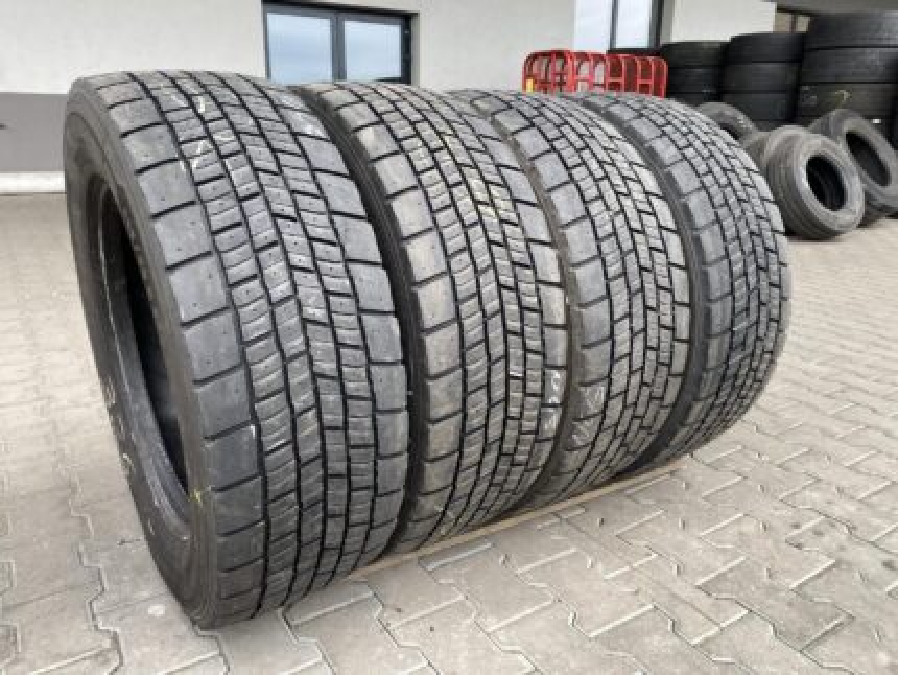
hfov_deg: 67.3
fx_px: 675
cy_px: 338
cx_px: 449
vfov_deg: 53.1
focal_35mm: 26
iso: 32
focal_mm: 4.25
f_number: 1.8
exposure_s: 1/100
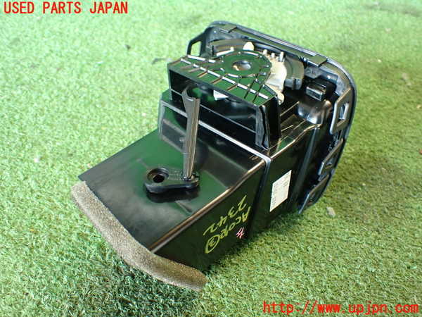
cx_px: 211
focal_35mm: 32
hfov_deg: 56.8
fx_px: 390
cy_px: 158
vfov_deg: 44.2
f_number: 2.4
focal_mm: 5.79
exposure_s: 1/30
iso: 500
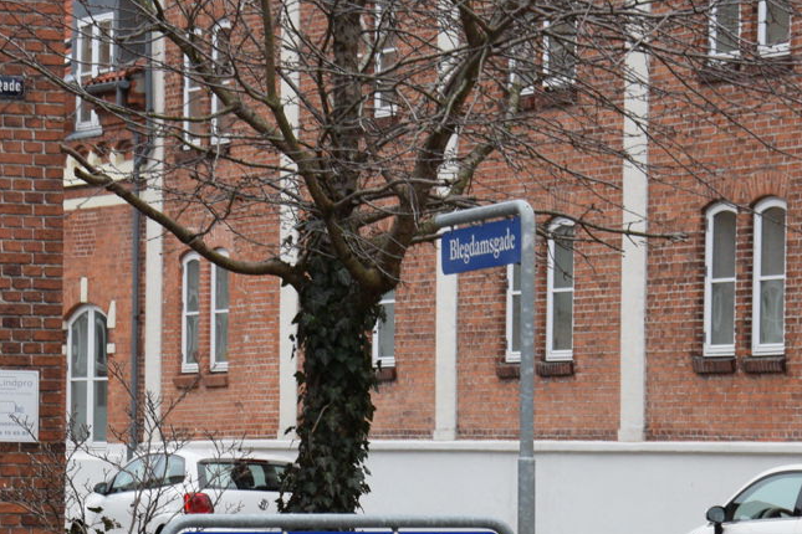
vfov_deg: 6.8
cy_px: 498
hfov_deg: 10.3
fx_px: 4455
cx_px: 290
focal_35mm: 200
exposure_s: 1/125
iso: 640
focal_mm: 50
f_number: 5.6
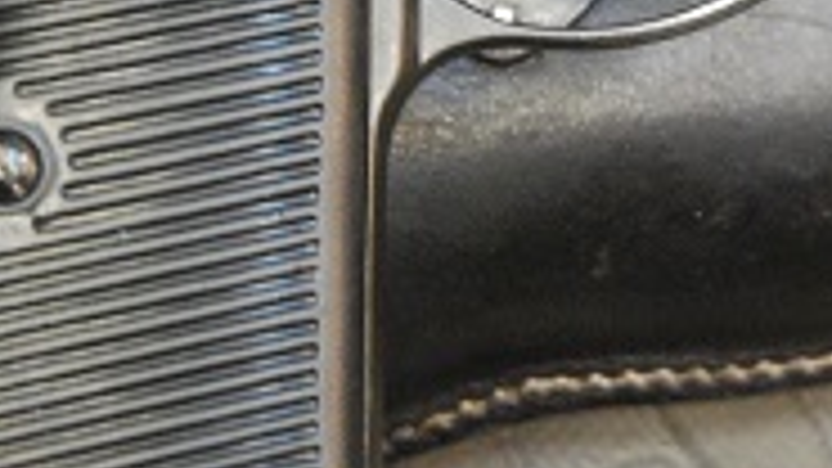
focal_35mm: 265
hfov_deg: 8.1
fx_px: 5845
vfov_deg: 4.6
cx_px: 549
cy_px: -128
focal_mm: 52
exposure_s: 1/25
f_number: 4.5
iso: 1600
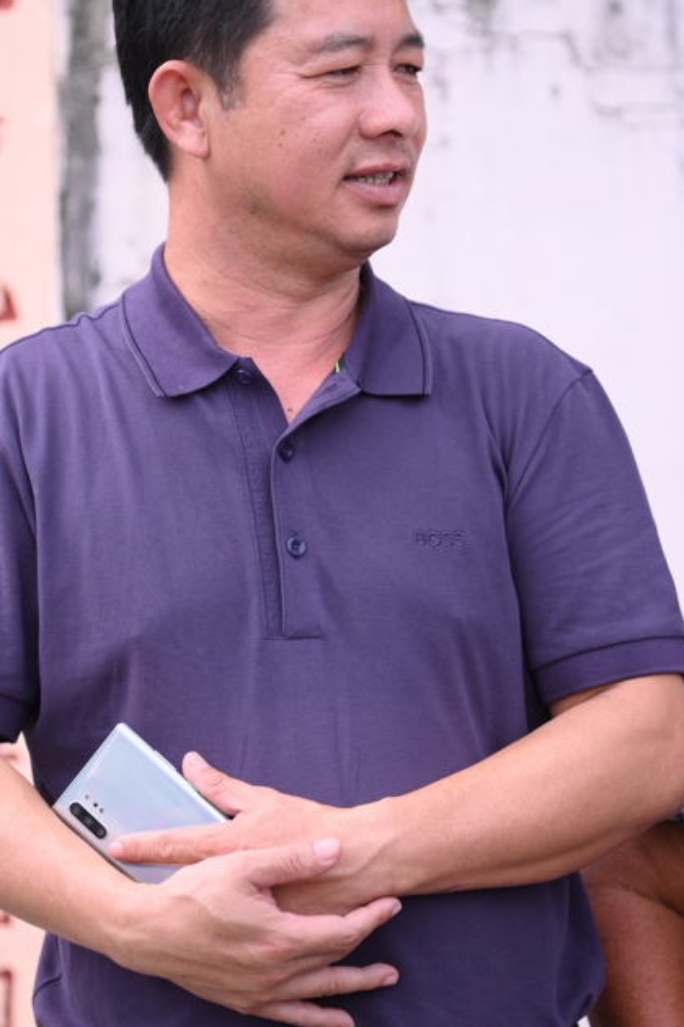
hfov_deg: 10.4
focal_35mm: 132
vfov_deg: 15.5
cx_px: 295
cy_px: 504
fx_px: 3764
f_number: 4
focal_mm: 85
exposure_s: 1/1000
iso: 400
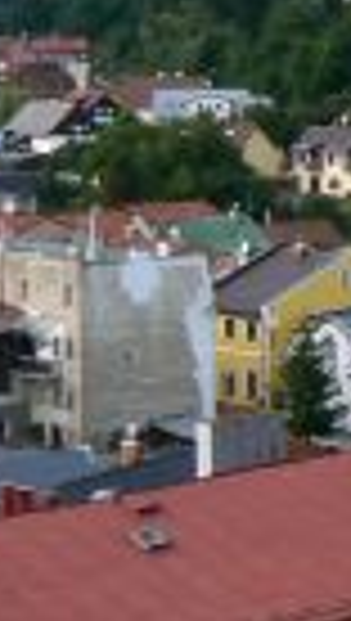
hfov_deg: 7.7
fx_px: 2341
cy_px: 106
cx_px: 981
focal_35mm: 142
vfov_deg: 15.0
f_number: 5.6
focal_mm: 6
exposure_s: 1/125
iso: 80
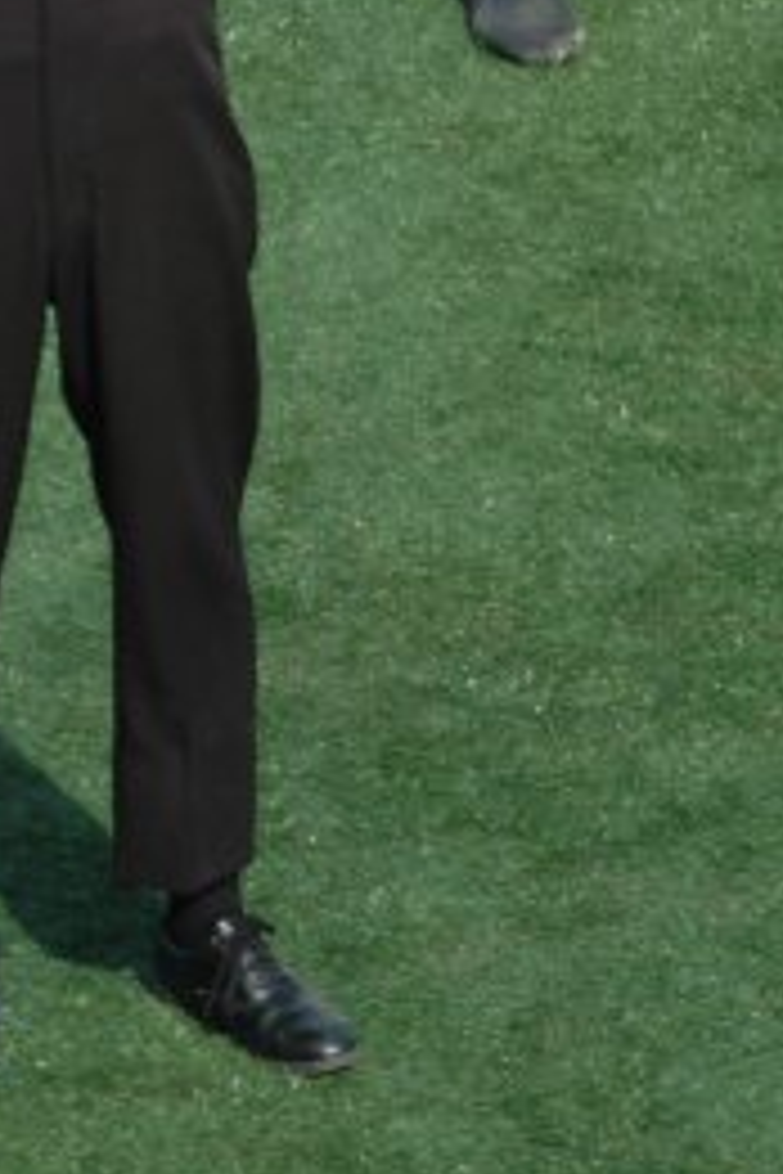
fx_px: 44954
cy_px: -9
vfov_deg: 1.5
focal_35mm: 1378
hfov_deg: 1.0
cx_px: 65
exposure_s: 1/500
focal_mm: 400
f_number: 5.6
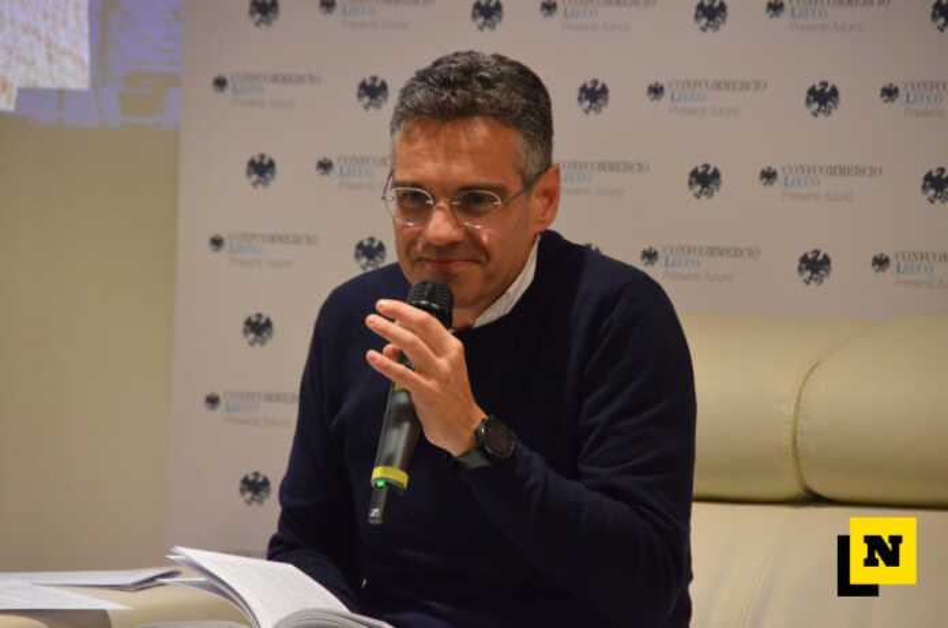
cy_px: 314
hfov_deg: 6.9
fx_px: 7884
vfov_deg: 4.6
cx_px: 474
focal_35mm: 300
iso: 5000
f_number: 5.6
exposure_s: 1/125
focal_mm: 200
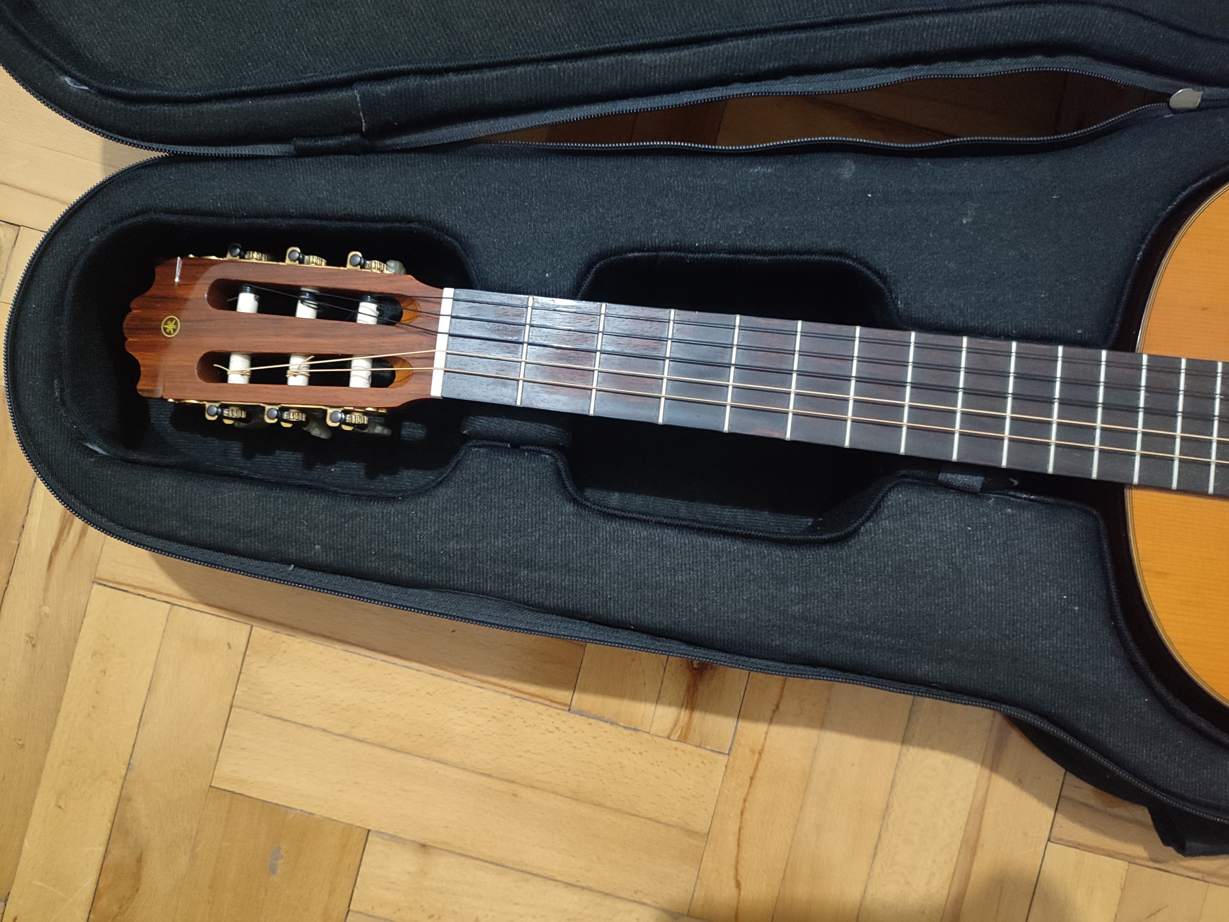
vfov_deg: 56.8
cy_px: 461
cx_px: 614
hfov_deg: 71.6
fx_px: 852
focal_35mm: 24
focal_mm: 5.89
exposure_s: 1/14
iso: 2770
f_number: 1.89
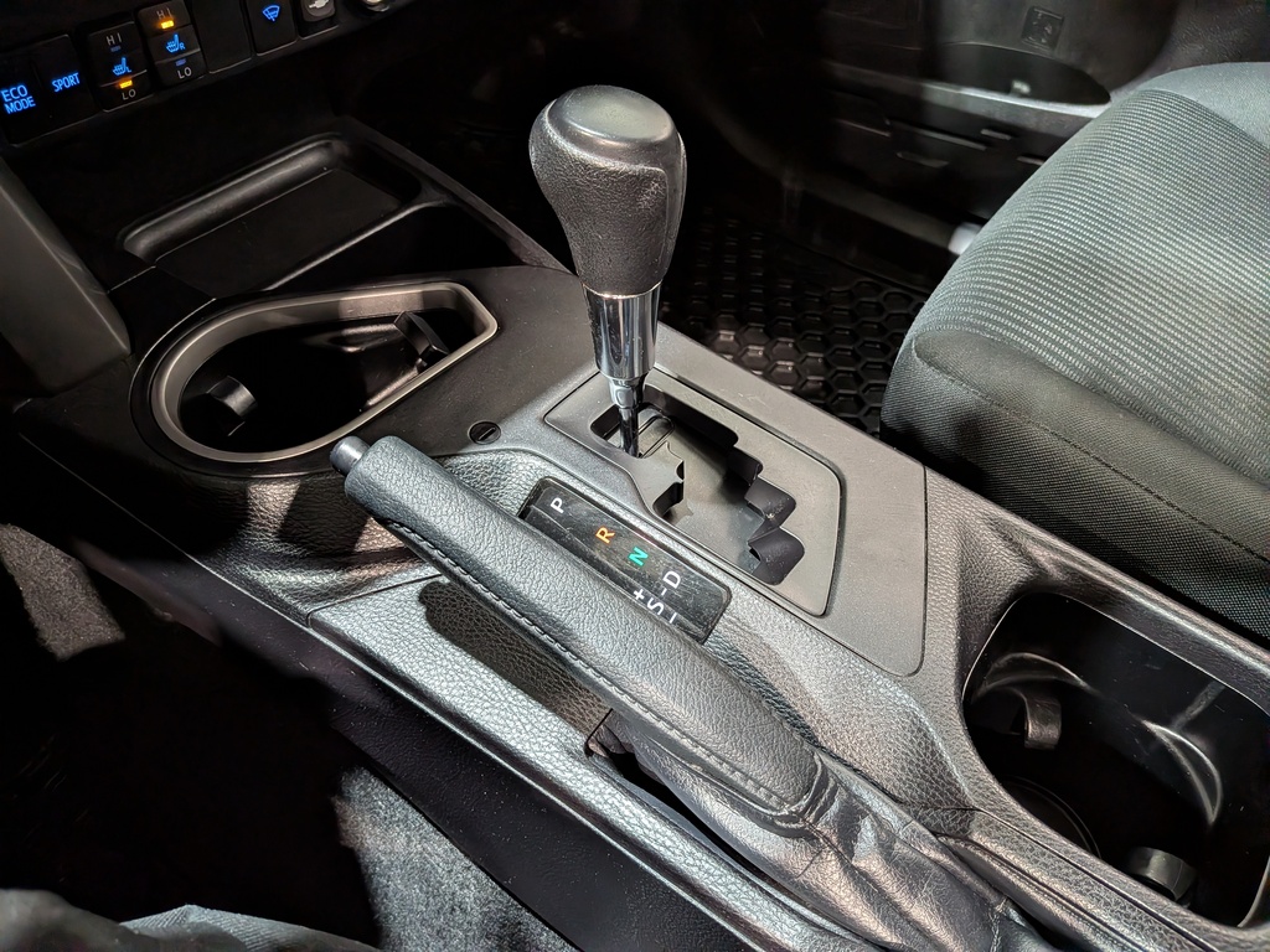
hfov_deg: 71.6
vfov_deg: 56.8
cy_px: 476
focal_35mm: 24
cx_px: 635
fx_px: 881
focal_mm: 4.53
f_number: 1.7
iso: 651
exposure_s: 1/60
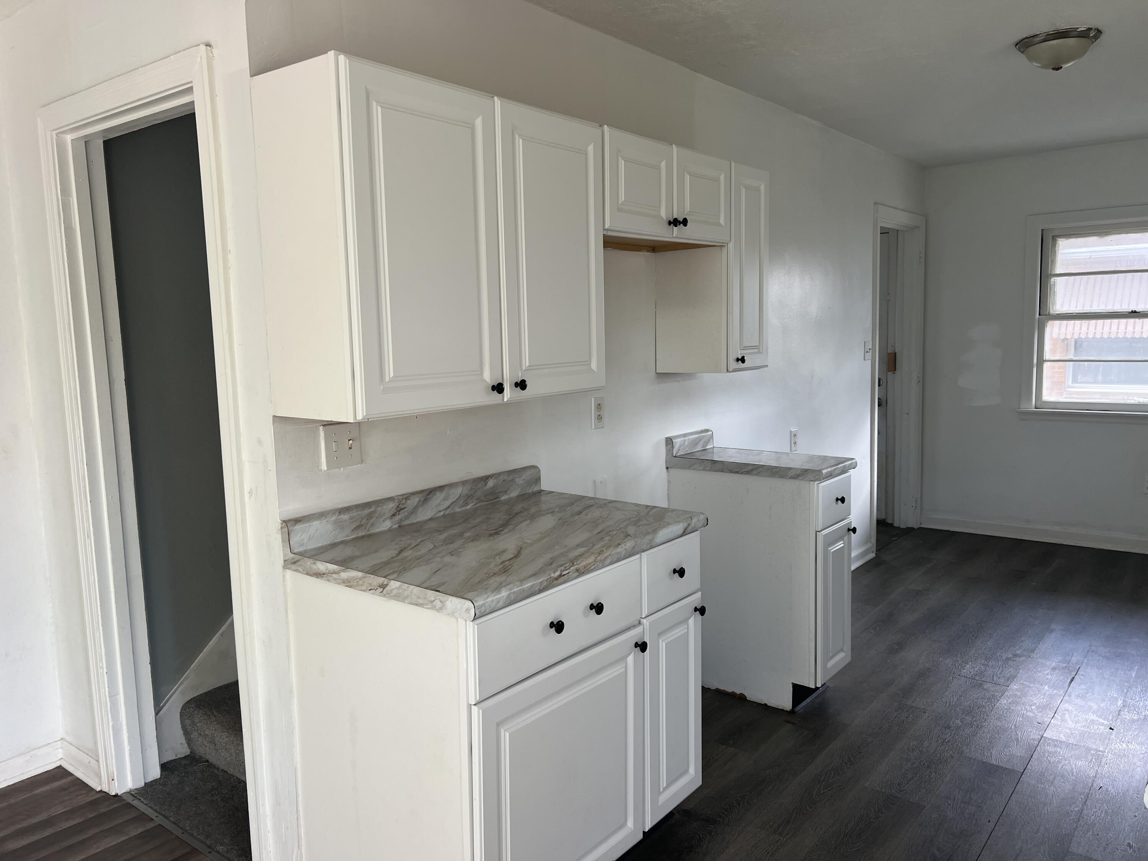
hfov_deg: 67.3
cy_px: 430
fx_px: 862
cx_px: 574
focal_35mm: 26
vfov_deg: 53.1
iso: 50
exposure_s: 1/121
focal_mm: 5.7
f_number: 1.5
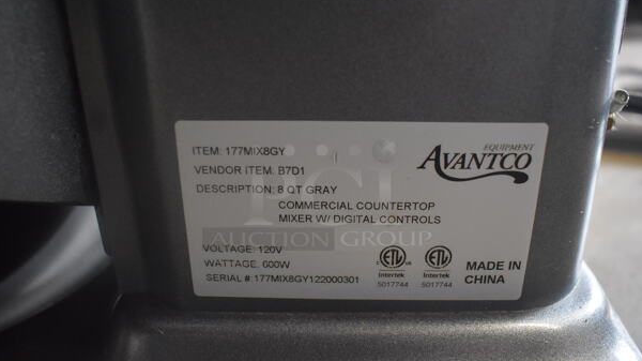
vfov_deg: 36.6
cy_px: 194
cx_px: 322
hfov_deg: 61.0
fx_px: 545
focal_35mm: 32
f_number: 4
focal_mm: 20
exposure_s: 1/60
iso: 2500
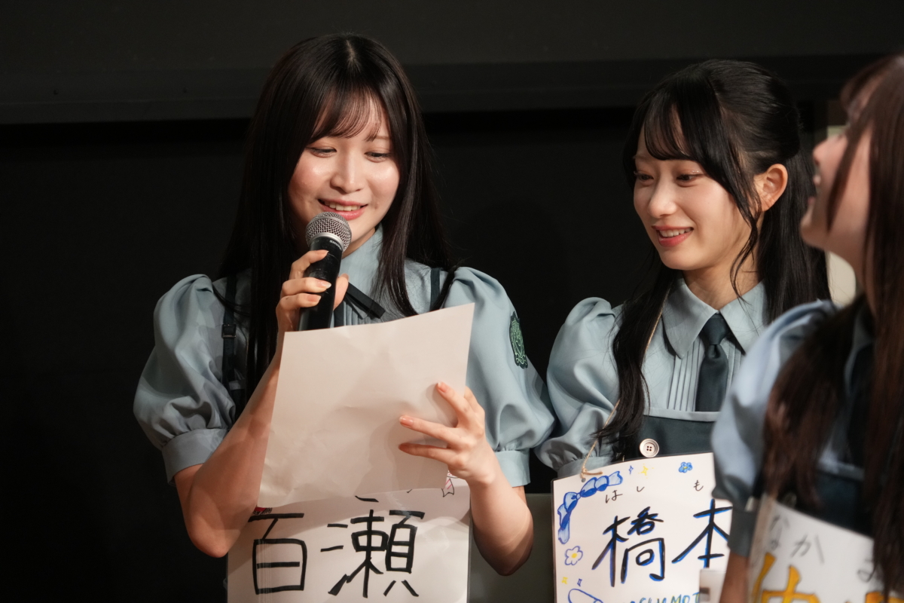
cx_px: 452
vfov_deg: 5.9
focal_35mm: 233
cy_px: 302
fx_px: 5850
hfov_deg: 8.8
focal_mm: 233
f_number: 6.3
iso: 4000
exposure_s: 1/250
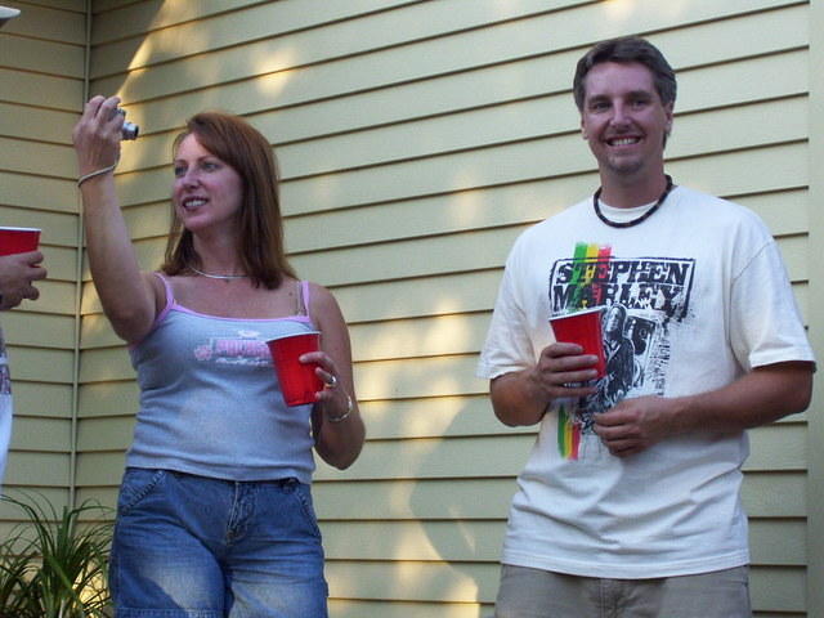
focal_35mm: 108
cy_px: 309
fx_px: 2571
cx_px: 412
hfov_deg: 18.2
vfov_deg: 13.7
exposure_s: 1/250
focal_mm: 18
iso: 320
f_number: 4.6
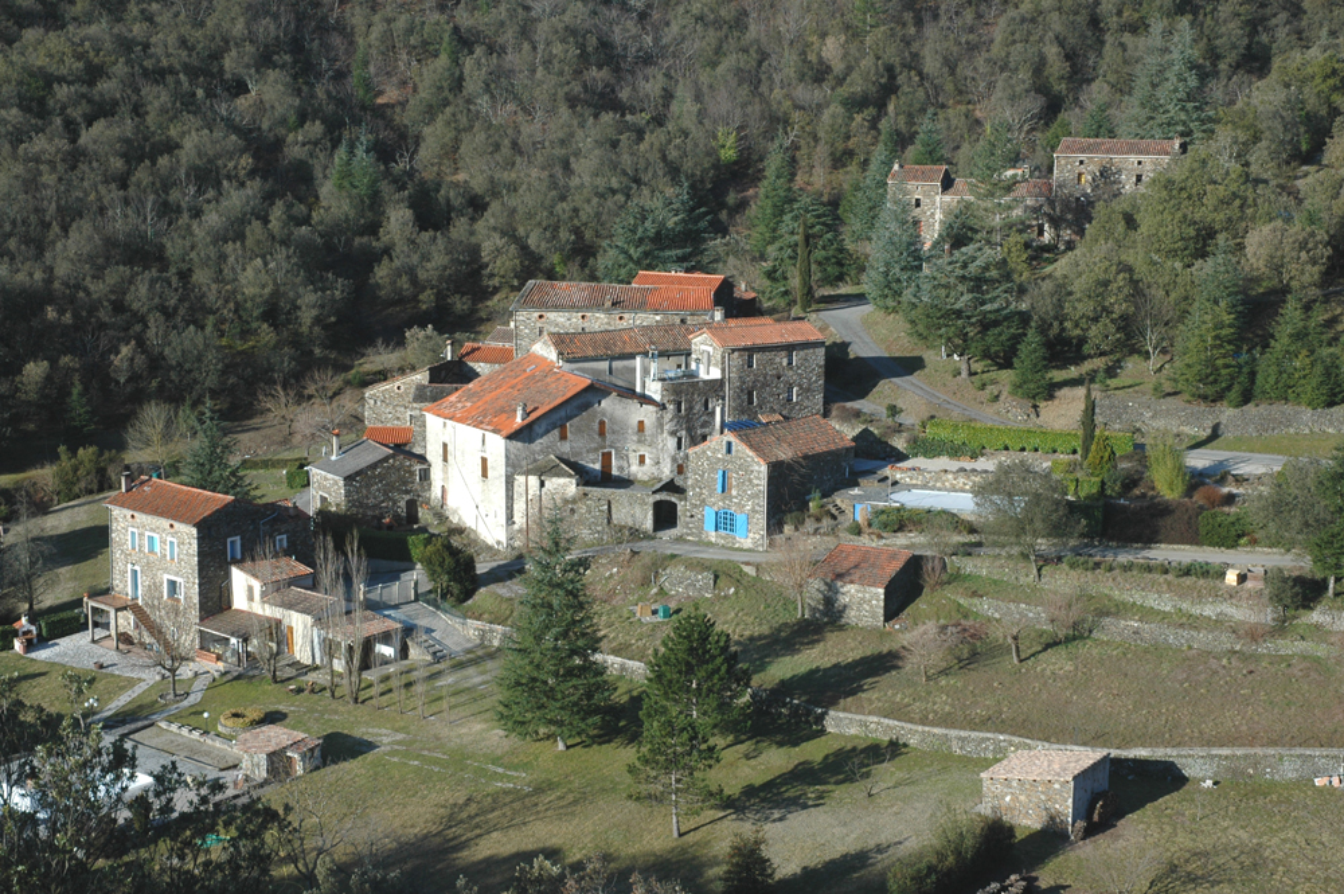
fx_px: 2126
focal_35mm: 57
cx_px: 672
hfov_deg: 35.1
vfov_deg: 23.7
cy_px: 447
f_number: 9
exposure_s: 1/160
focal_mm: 38
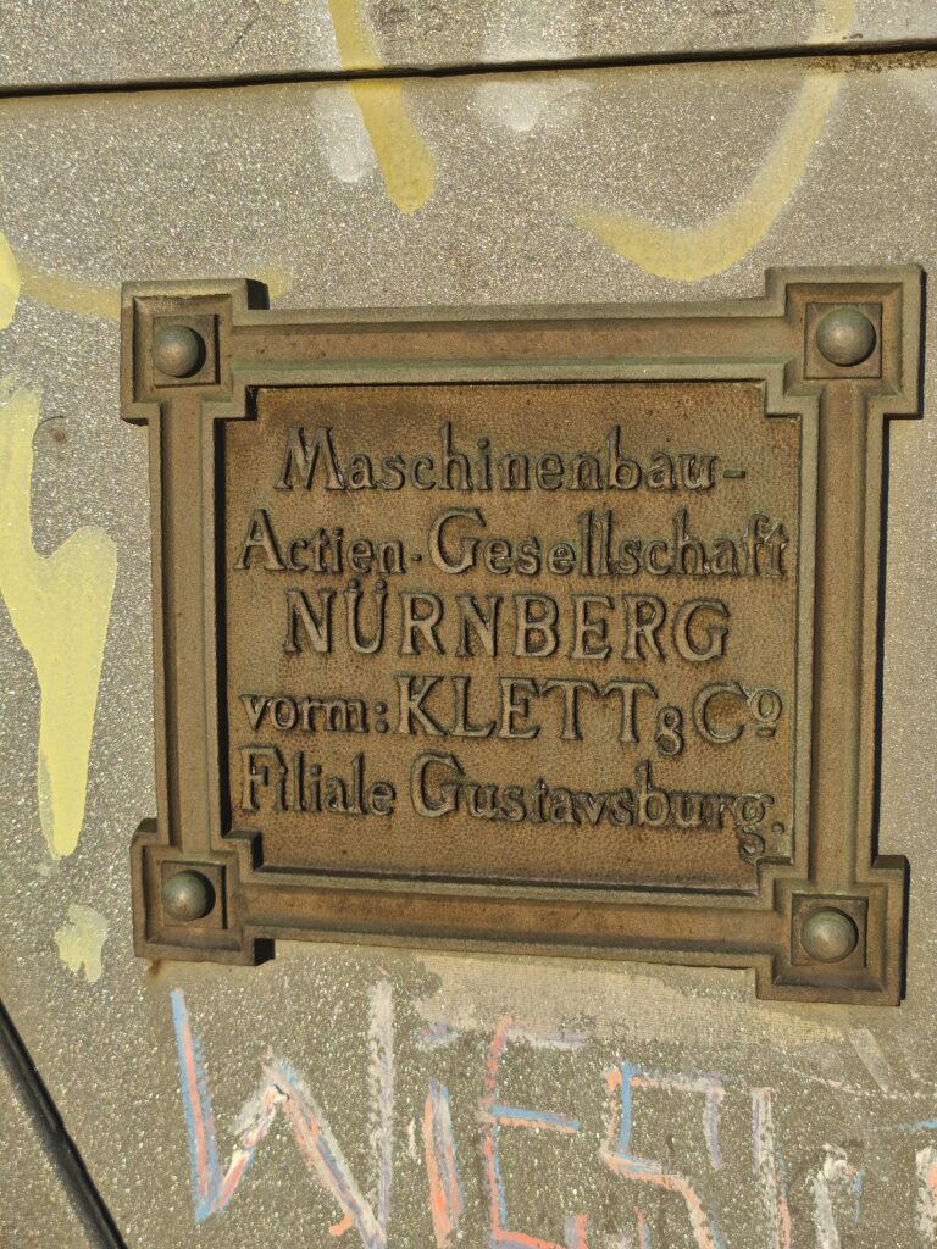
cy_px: 624
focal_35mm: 46
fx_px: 1660
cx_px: 468
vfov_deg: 41.2
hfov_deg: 31.5
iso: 50
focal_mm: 8.72
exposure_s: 1/659
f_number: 2
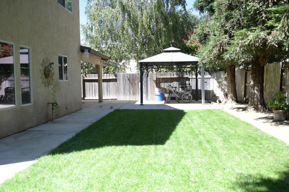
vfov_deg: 39.4
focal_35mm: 34
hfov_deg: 56.5
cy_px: 96
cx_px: 144
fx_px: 269
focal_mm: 33.5
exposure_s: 1/8000
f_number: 2.8
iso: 2000
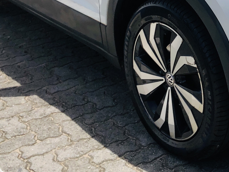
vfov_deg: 16.5
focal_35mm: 86
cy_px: -34
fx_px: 569
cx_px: 223
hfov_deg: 22.0
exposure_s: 1/3690
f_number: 1.8
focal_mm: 3.99
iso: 20
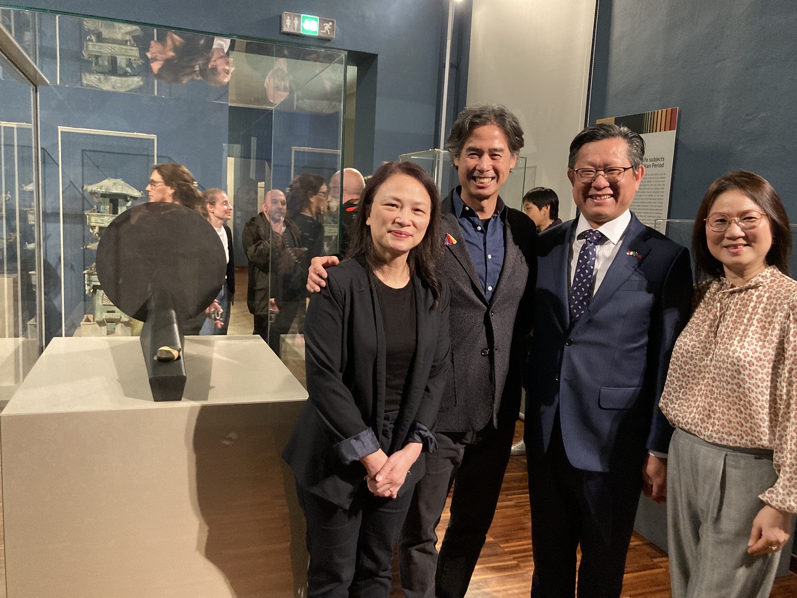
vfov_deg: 48.2
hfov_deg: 61.6
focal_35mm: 29
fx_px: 668
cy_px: 308
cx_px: 412
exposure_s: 1/33
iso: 400
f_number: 1.8
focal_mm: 3.99
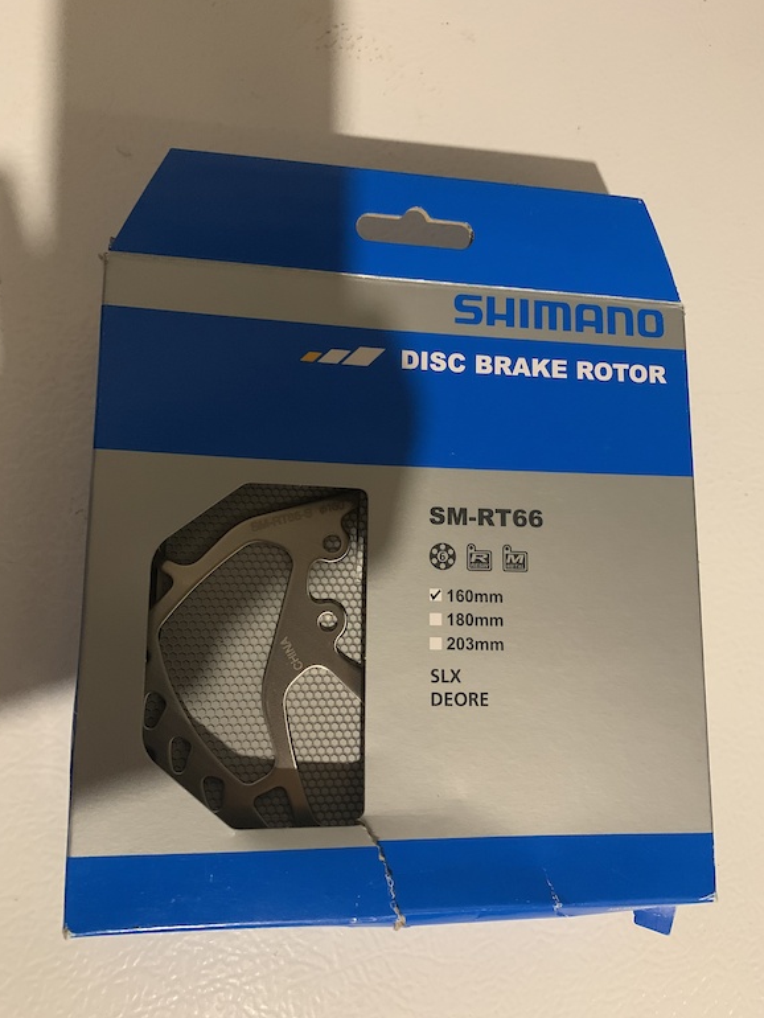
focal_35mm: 27
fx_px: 794
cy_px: 510
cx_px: 379
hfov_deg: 51.4
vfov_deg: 65.3
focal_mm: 4.25
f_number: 1.8
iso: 400
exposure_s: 1/24
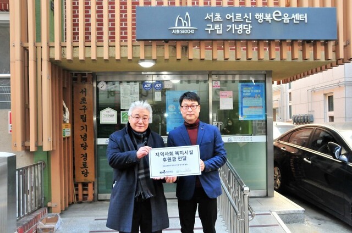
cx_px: 176
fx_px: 322
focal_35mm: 33
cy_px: 116
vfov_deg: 39.8
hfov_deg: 57.3
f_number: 8
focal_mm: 22
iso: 800
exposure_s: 1/60
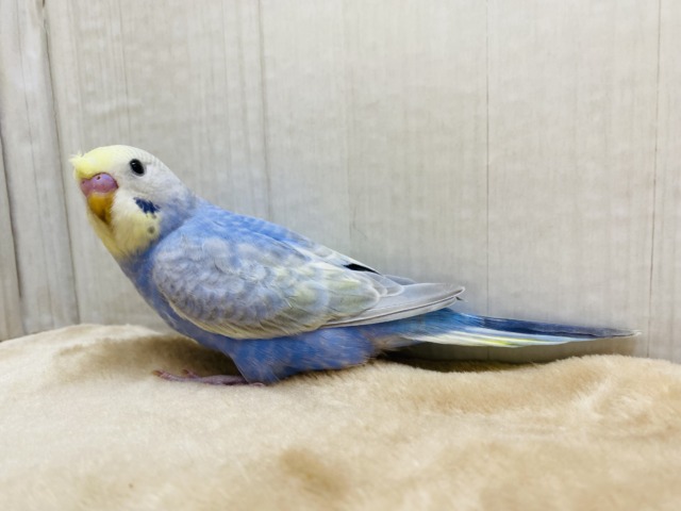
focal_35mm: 25
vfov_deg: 54.9
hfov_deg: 69.4
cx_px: 340
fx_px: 492
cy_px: 256
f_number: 1.8
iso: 125
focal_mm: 4.25
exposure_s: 1/100
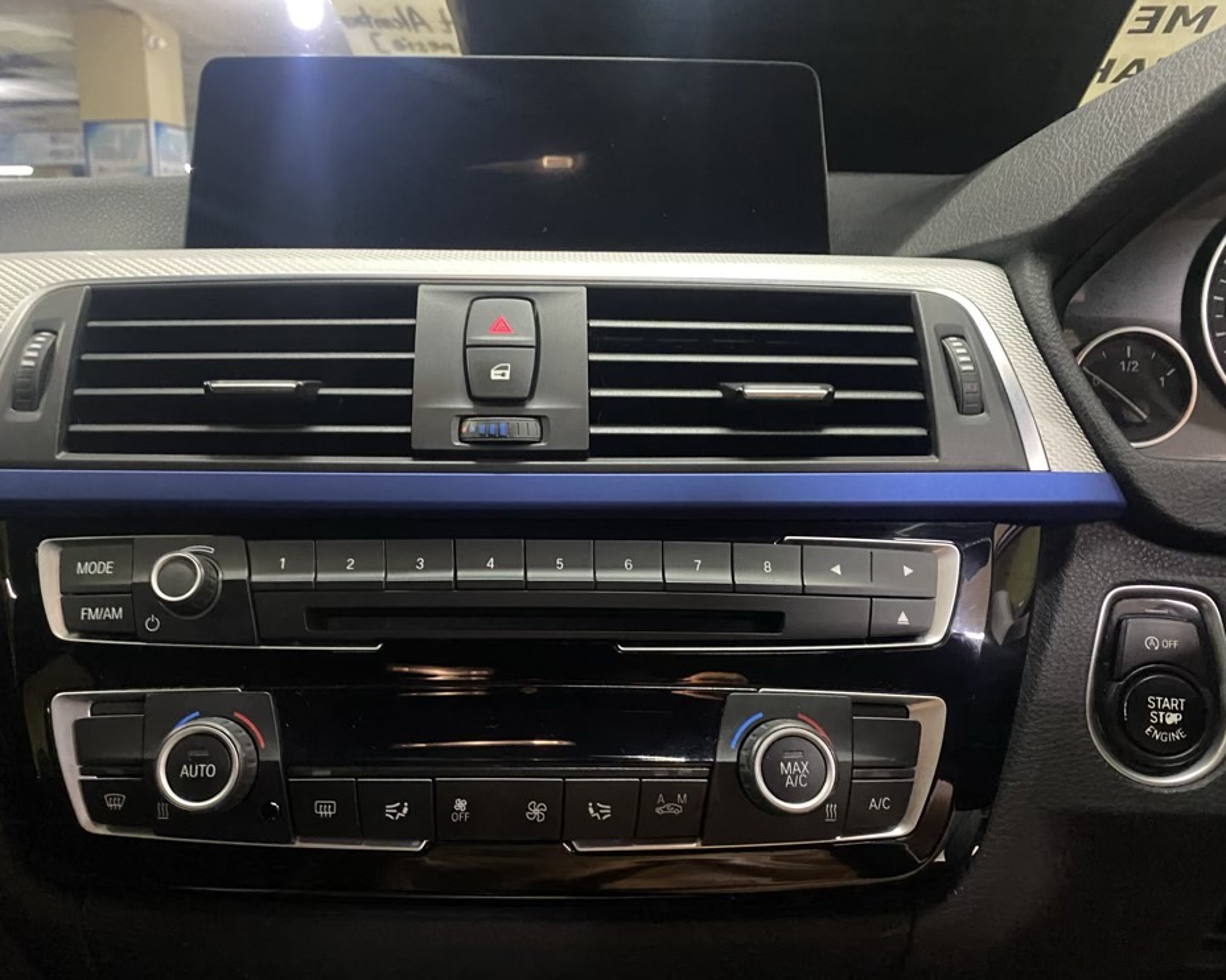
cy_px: 497
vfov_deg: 51.5
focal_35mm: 28
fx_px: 1016
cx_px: 565
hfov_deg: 62.1
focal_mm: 4.25
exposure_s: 1/25
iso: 800
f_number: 1.8
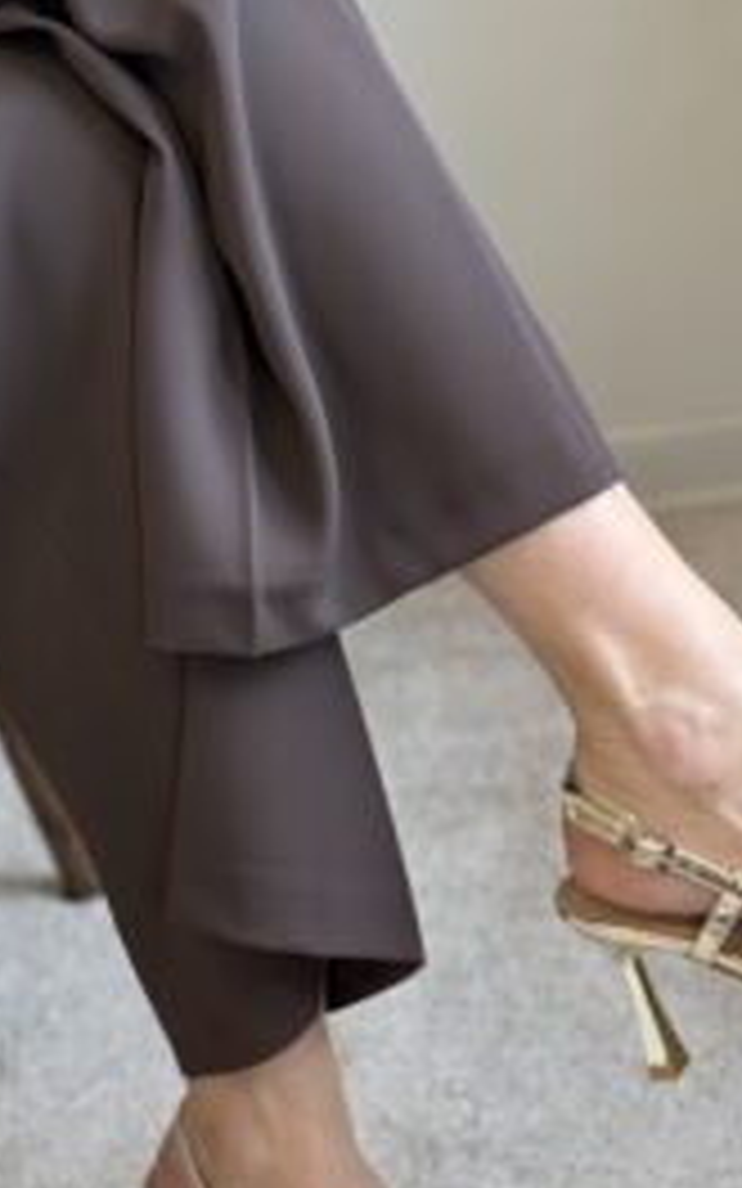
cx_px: 567
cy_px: 814
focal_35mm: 77
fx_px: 2491
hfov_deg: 16.8
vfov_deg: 26.6
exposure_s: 1/287
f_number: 1.78
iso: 80
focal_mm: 6.76
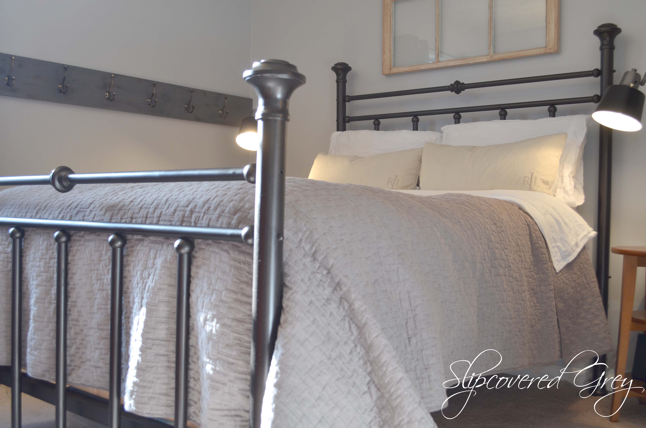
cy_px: 214
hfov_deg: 53.2
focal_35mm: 36
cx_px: 323
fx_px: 645
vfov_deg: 36.7
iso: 320
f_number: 5.6
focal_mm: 24
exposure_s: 1/40
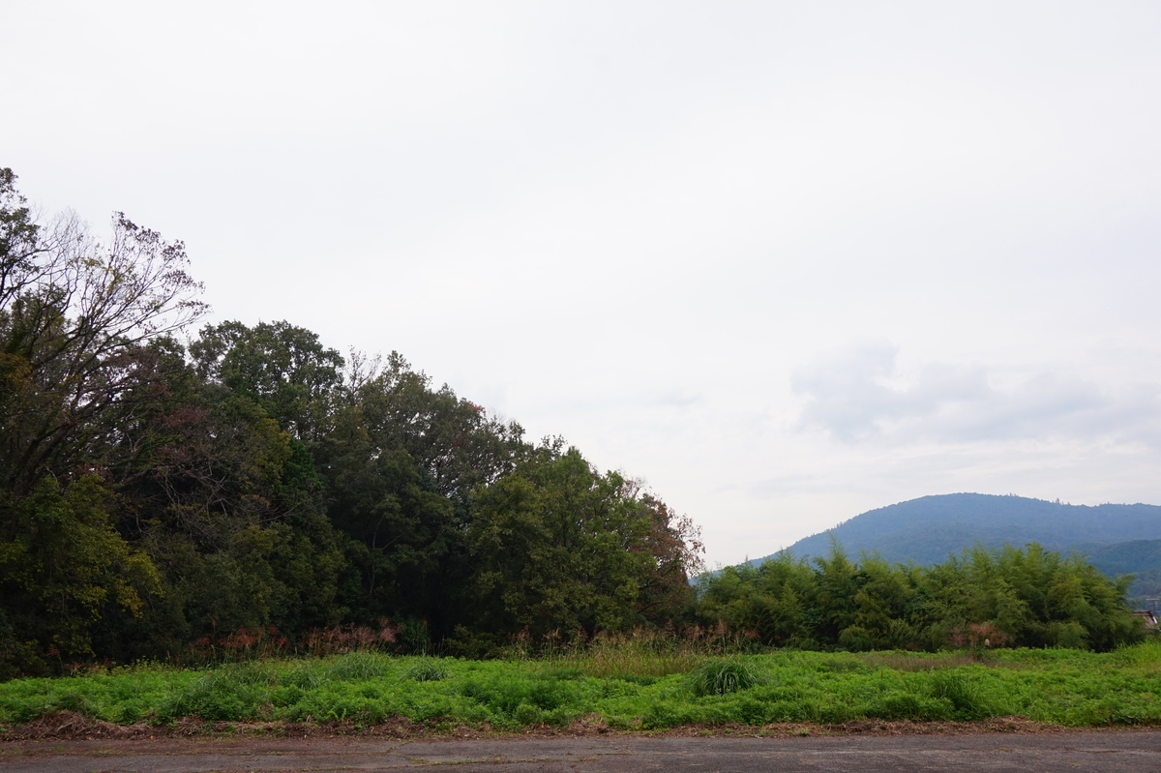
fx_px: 967
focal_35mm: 30
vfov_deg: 43.6
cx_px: 580
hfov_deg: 62.0
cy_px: 386
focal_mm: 20
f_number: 10
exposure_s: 1/80
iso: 100
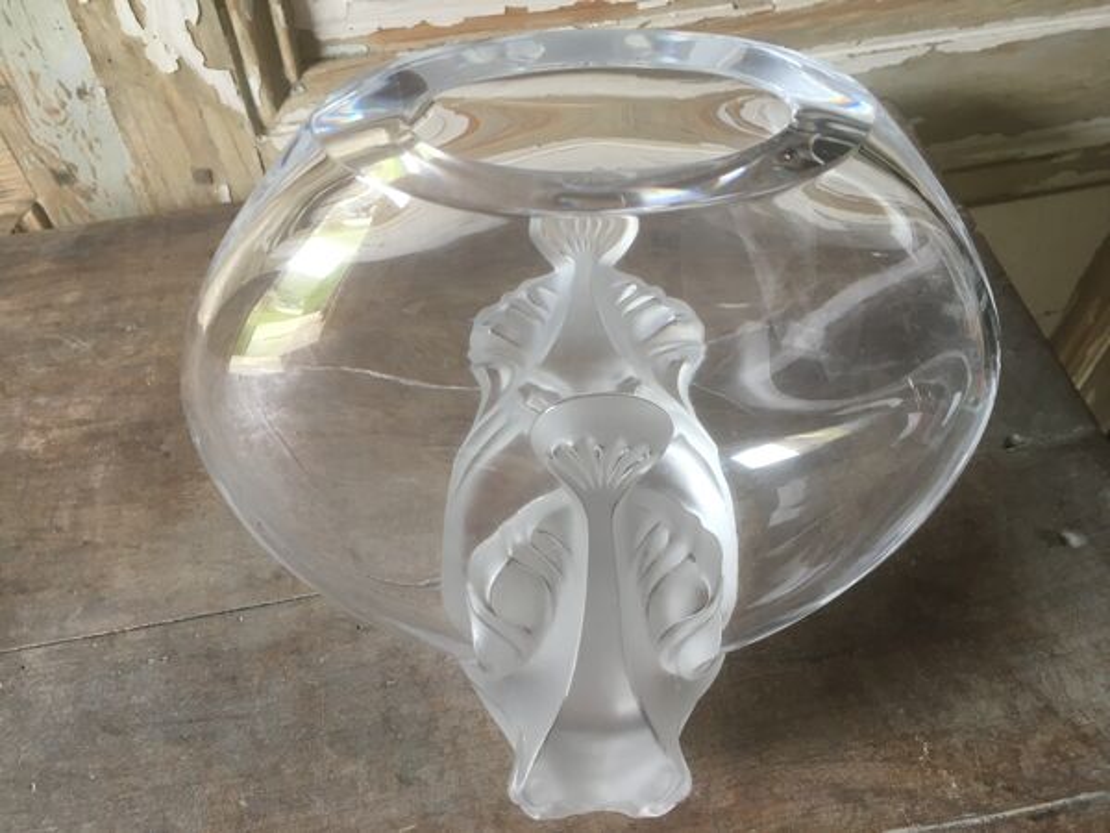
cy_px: 416
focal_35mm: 29
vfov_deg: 48.2
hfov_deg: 61.7
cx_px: 555
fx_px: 930
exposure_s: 1/33
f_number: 2.2
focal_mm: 4.15
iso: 80
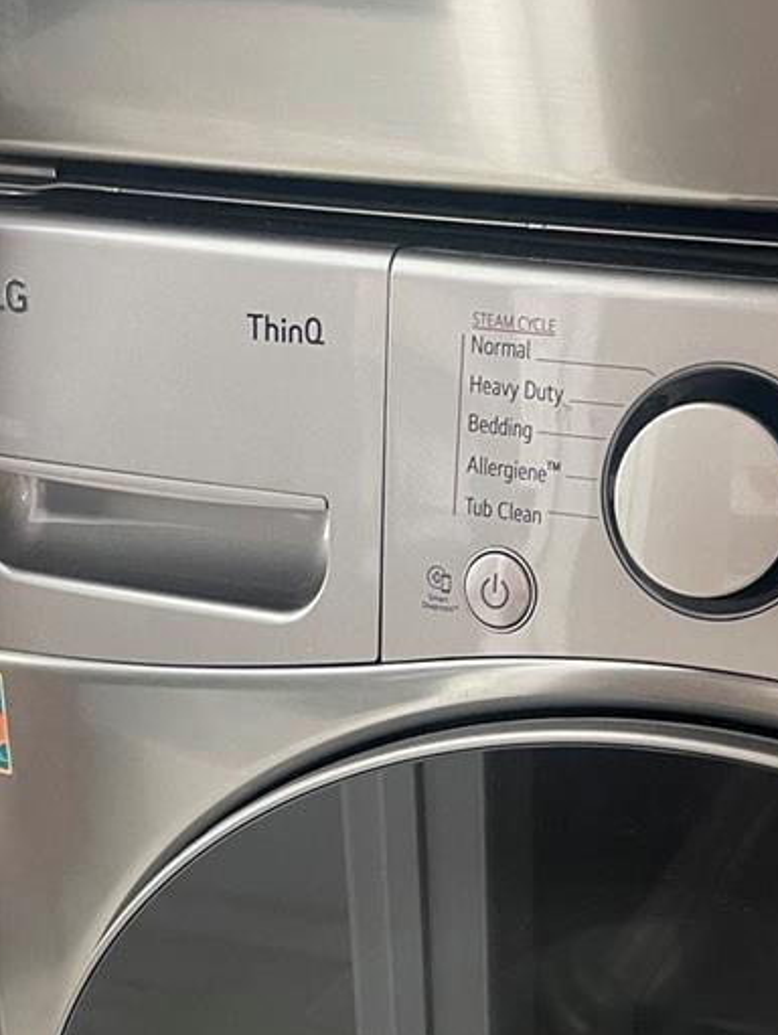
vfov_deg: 29.5
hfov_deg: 23.7
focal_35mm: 61
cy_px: 1043
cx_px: 618
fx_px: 1826
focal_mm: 5.1
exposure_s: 1/60
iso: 320
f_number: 1.6
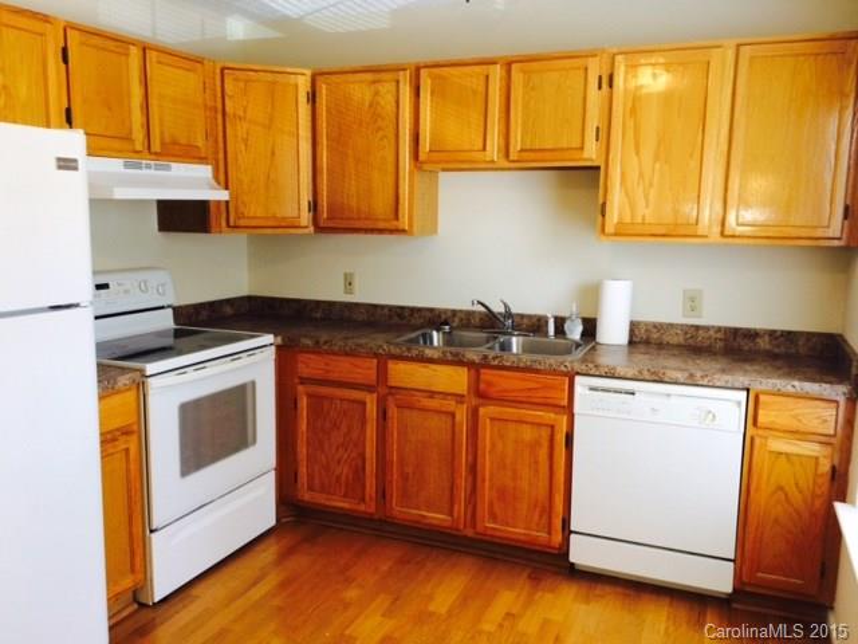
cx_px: 429
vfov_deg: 48.2
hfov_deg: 61.7
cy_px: 322
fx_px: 719
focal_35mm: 29
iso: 50
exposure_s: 1/30
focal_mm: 4.15
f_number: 2.2
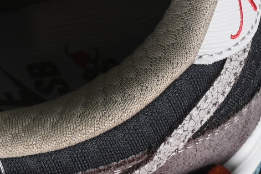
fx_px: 3211
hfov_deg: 4.6
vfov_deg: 3.1
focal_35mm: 443
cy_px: -35
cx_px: -277
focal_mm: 50
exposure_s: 1/60
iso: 160
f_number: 7.1
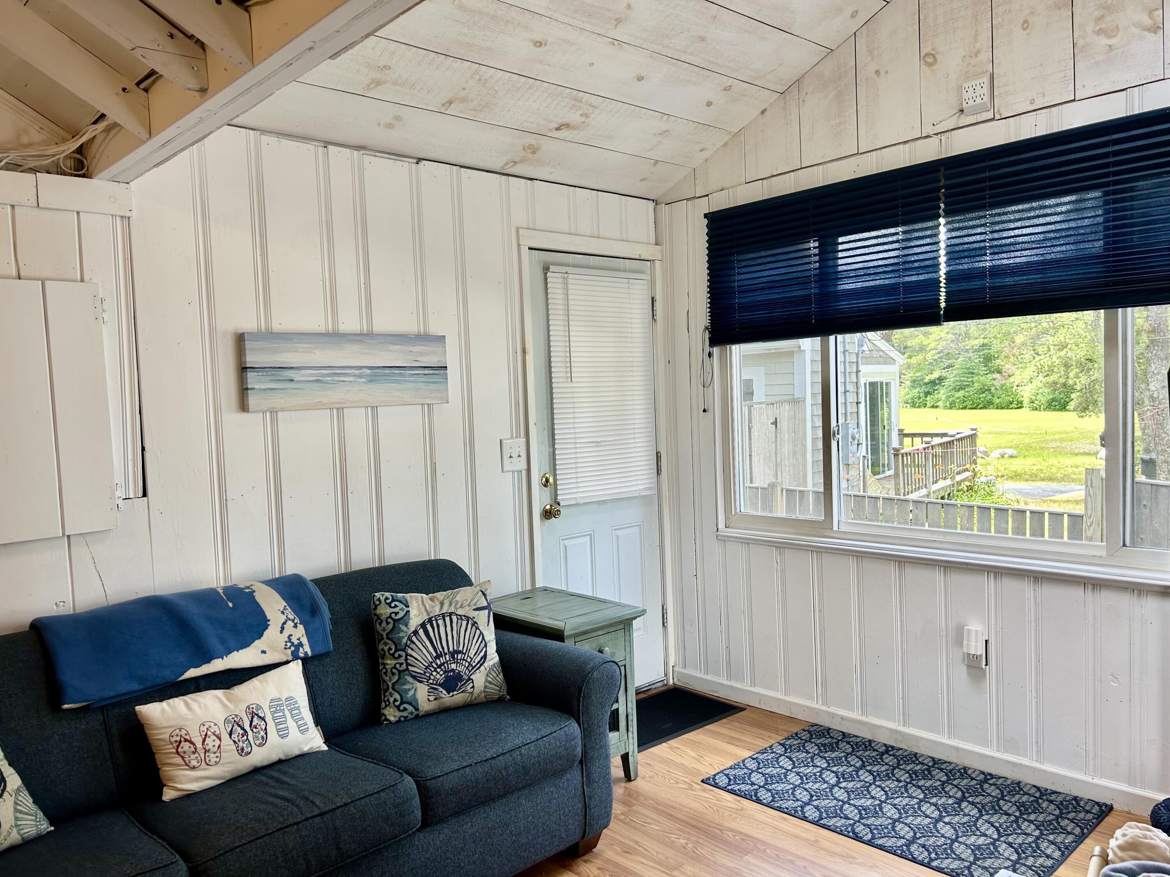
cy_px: 438
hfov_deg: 67.3
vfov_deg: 53.1
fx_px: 879
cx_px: 585
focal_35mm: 26
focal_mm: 5.7
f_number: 1.5
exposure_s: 1/120
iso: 40
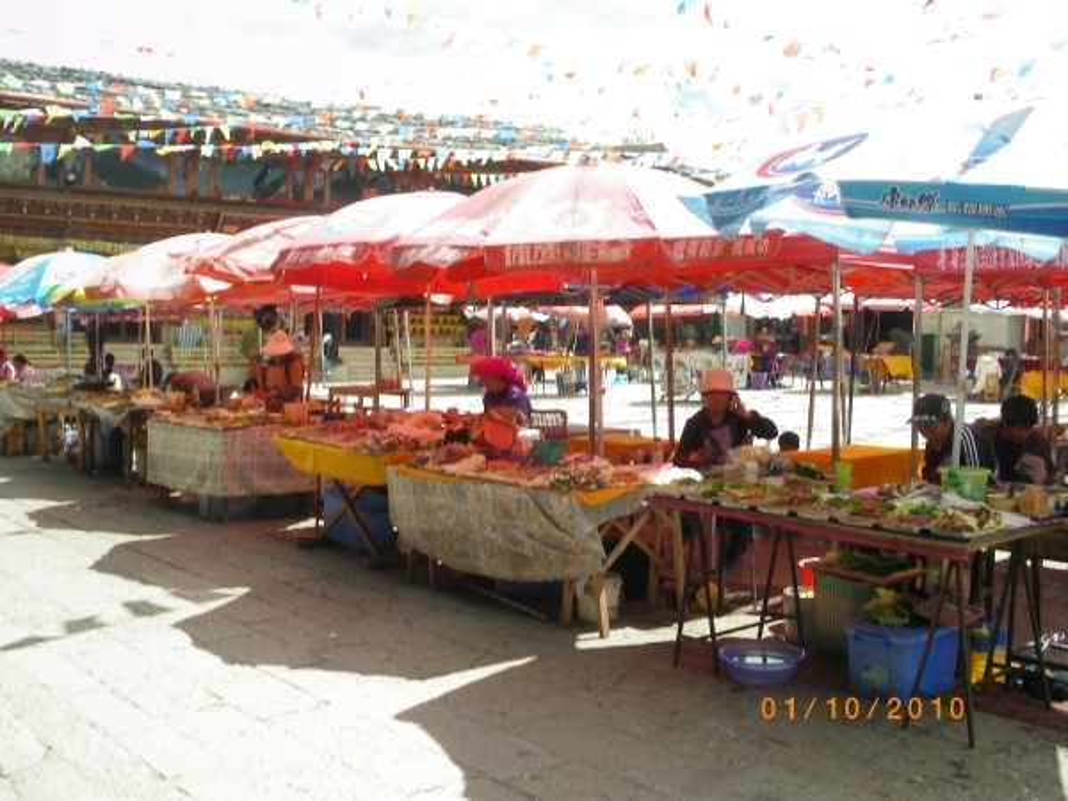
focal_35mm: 36
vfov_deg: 39.7
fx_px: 1111
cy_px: 400
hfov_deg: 51.4
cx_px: 534
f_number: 5.4
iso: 80
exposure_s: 1/125
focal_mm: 6.3
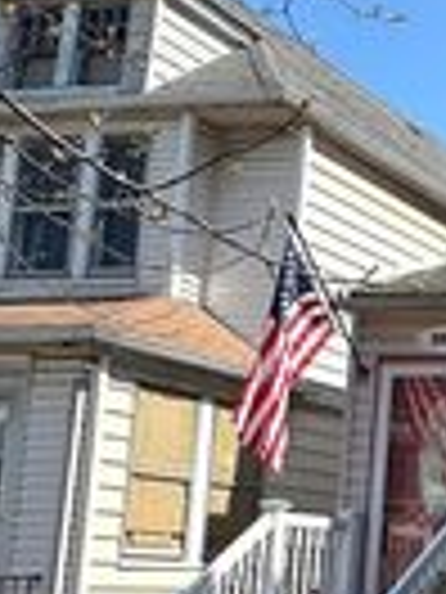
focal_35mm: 71
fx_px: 1220
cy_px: 430
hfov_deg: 15.6
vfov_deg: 27.1
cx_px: 937
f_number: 2.2
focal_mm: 2.22
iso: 40
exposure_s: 1/633
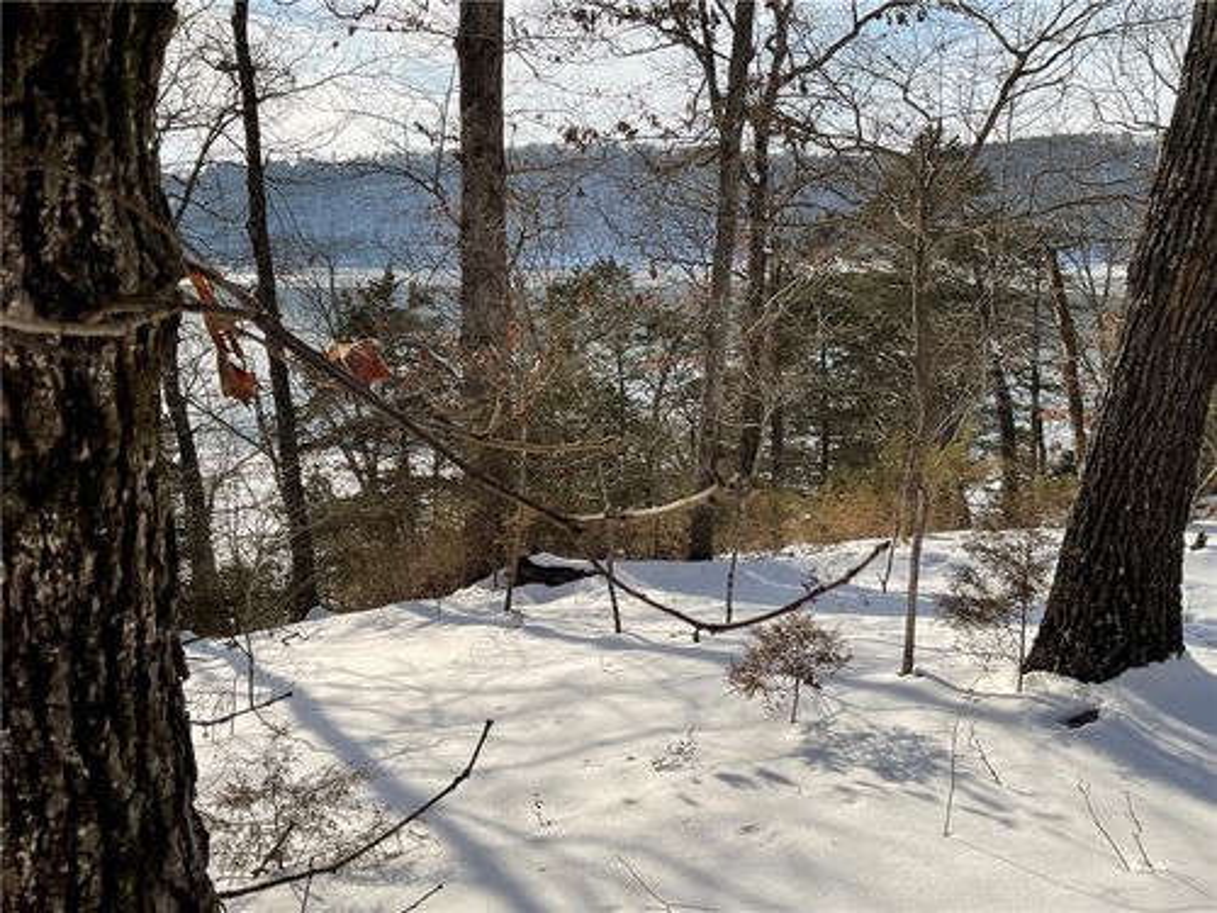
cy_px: 456
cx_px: 608
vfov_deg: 48.2
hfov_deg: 61.7
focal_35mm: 29
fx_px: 1020
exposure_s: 1/2959
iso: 16
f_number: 1.8
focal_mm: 3
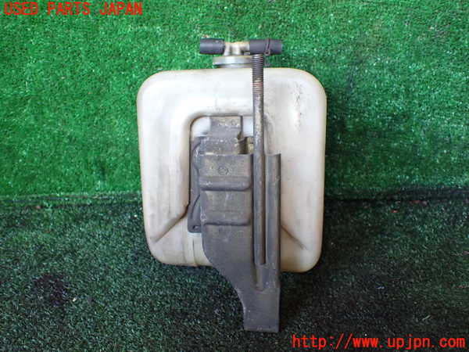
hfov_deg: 60.0
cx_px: 234
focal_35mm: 30
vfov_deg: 46.8
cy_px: 176
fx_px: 406
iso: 800
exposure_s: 1/125
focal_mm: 5.4
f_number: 2.3
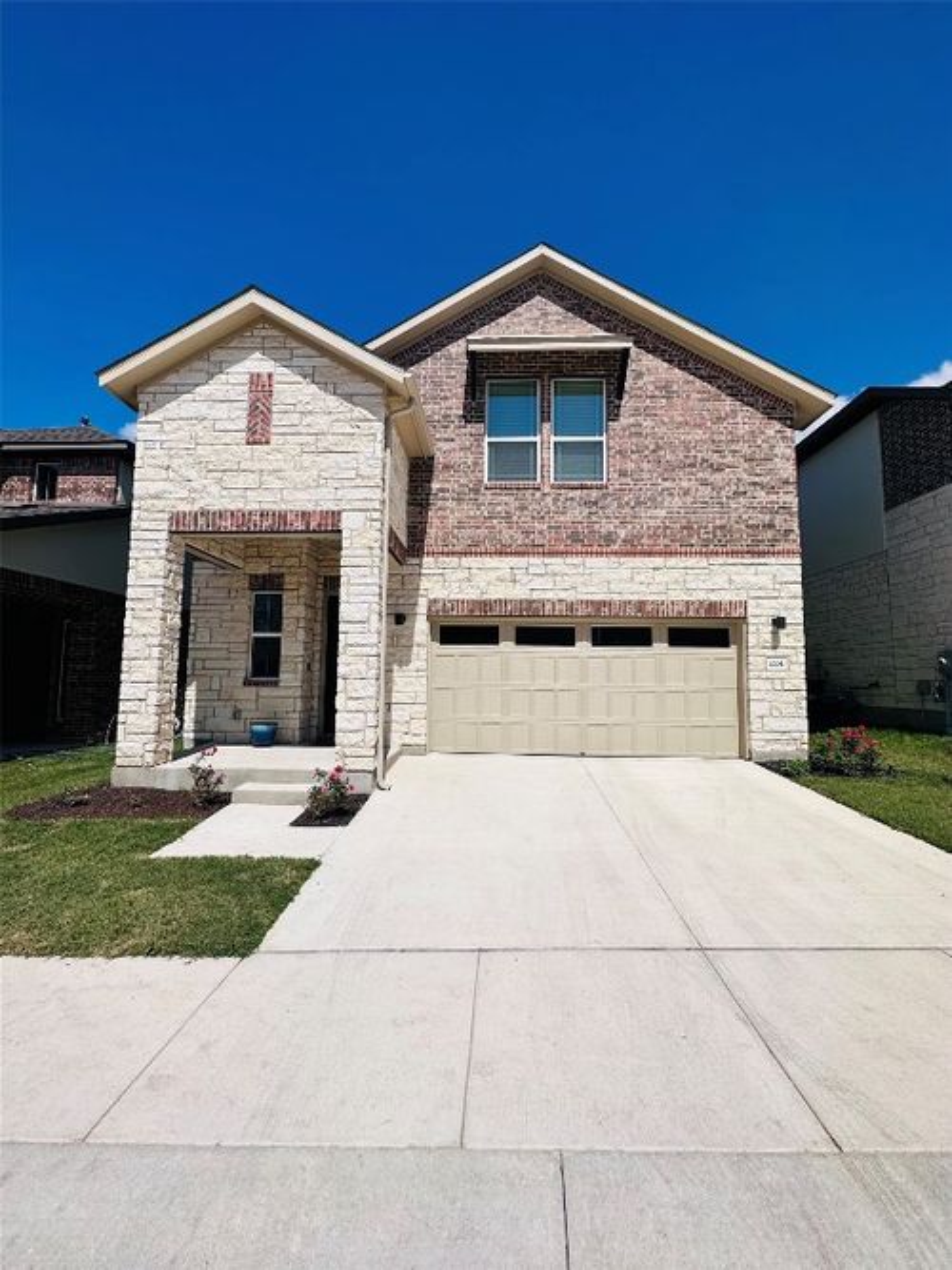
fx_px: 514
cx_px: 476
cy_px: 635
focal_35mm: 14
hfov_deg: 85.7
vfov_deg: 102.1
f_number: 2.2
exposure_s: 1/6494
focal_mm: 2.22
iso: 50
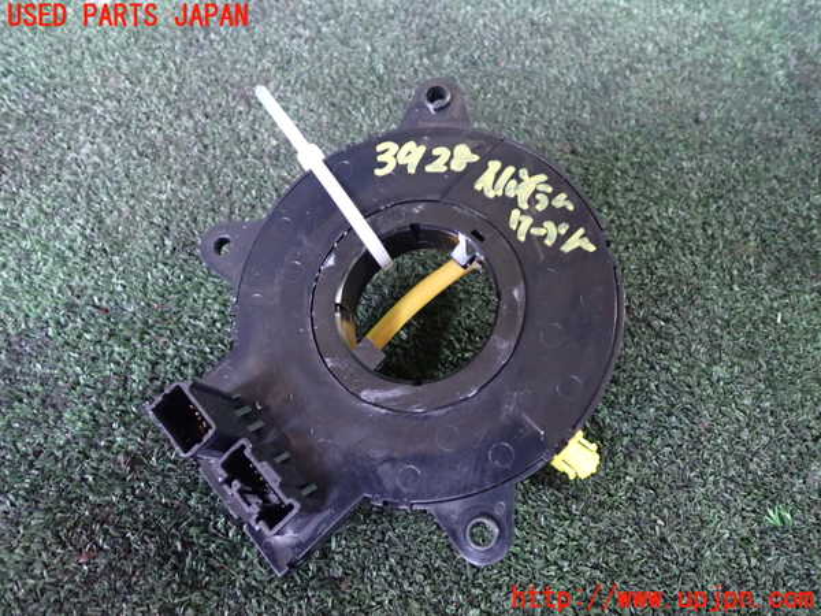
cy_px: 308
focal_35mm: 30
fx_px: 712
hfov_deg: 60.0
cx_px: 410
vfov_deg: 46.8
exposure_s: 1/20
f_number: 2.3
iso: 800
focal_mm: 5.4
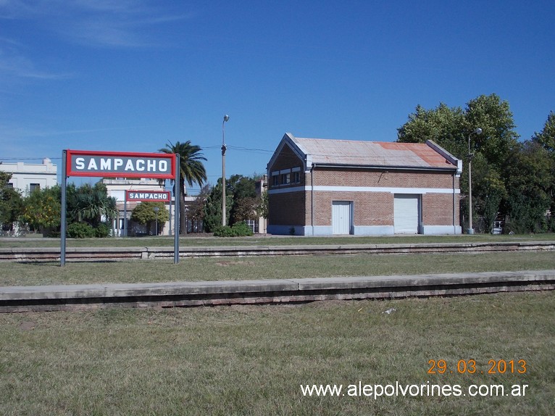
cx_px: 278
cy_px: 208
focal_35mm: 43
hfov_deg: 43.9
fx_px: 689
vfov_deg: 33.6
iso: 80
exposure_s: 1/400
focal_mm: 6.1
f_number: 6.5
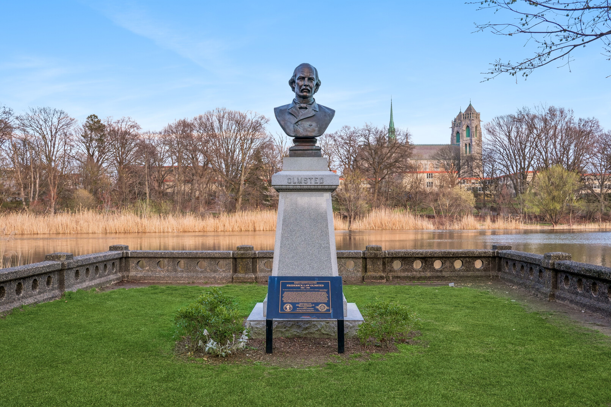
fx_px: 594
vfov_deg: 37.9
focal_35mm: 35
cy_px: 204
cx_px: 306
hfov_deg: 54.4
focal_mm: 23
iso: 250
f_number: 8
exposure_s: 1/40
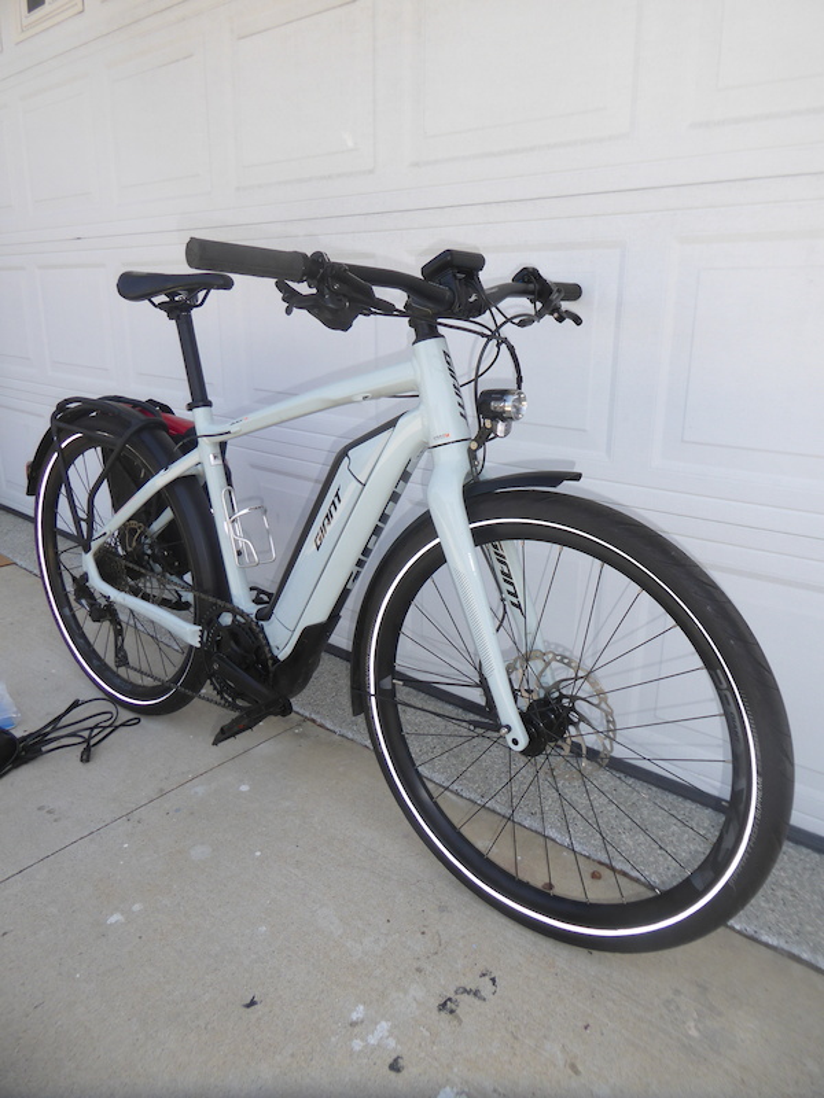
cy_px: 549
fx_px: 762
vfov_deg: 71.6
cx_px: 412
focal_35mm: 24
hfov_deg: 56.8
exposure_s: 1/320
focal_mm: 4.3
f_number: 3.3
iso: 100
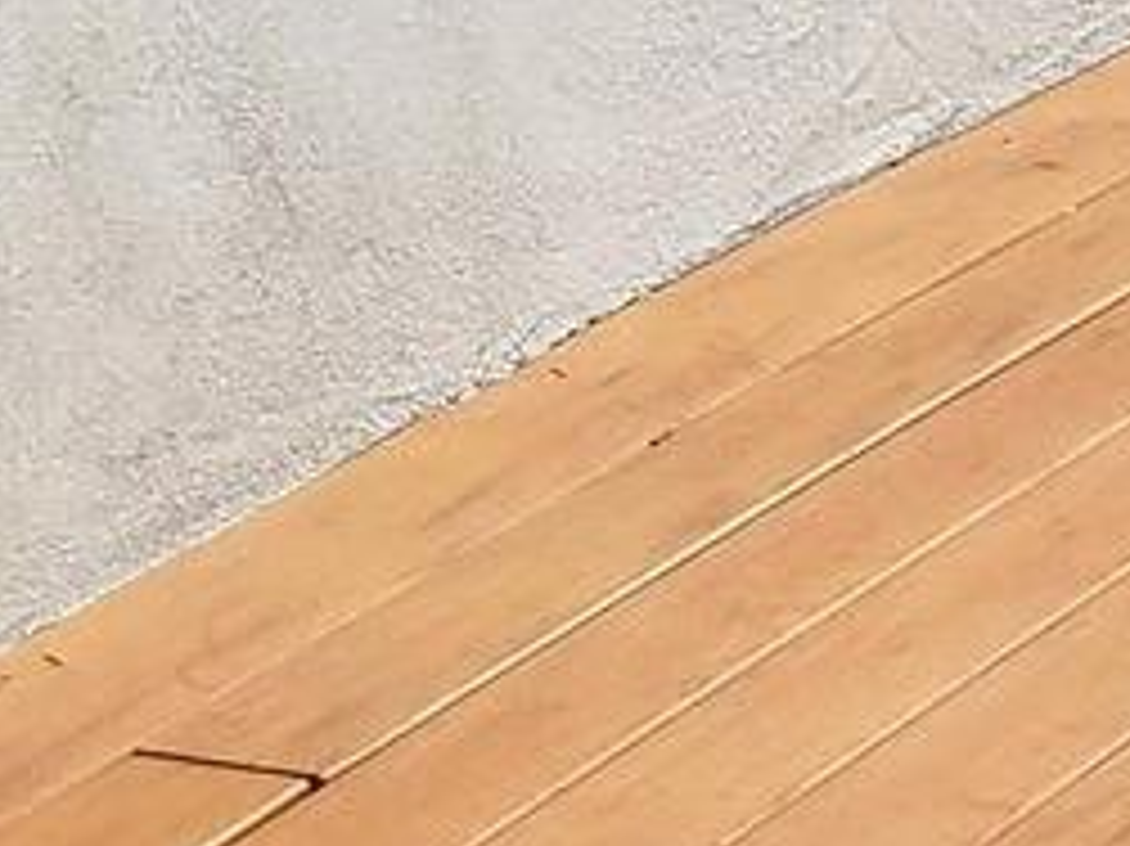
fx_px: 4862
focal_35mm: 149
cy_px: 9
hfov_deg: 10.9
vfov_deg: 9.9
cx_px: 2877
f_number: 1.7
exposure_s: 1/1748
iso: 50
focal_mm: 4.2
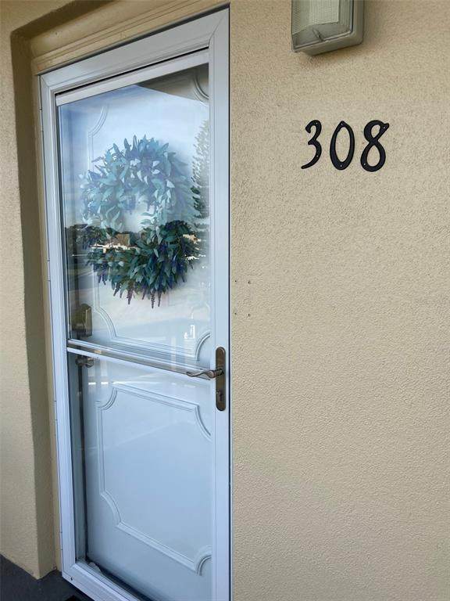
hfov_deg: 49.7
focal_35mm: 28
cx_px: 225
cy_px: 300
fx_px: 485
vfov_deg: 63.4
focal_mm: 3.99
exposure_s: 1/489
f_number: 1.8
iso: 20
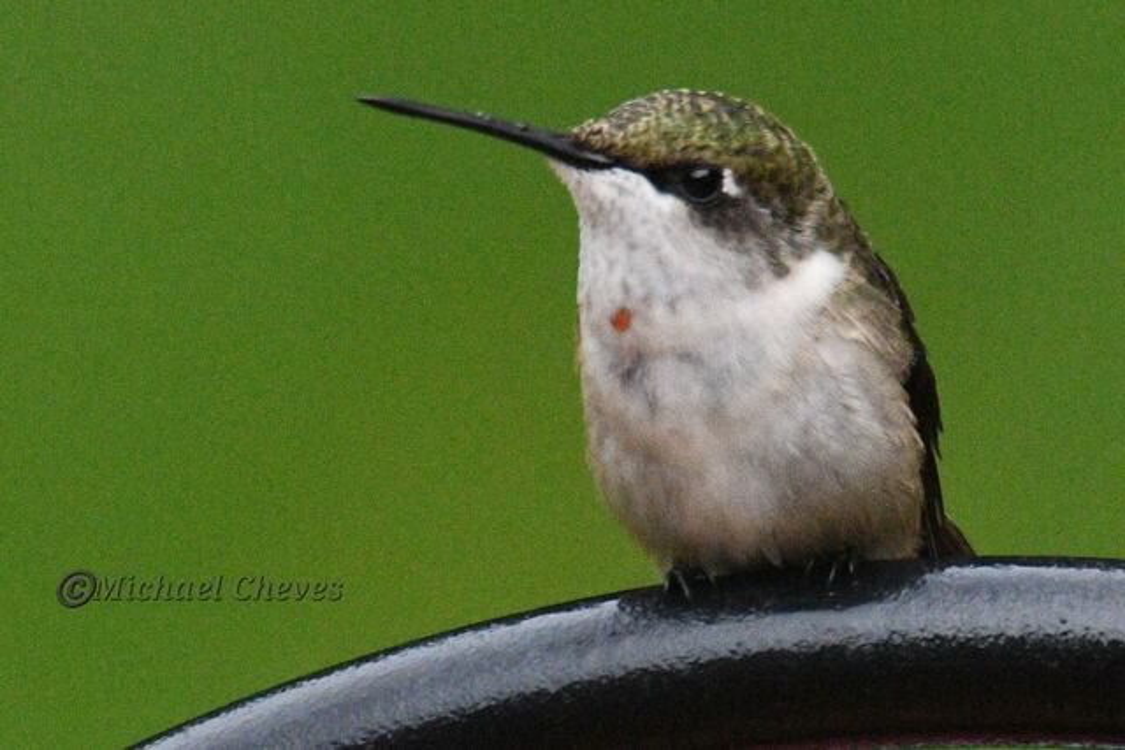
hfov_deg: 3.4
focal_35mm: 600
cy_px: 375
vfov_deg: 2.3
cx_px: 562
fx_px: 18753
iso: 16000
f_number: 7.1
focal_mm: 600
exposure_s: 1/667
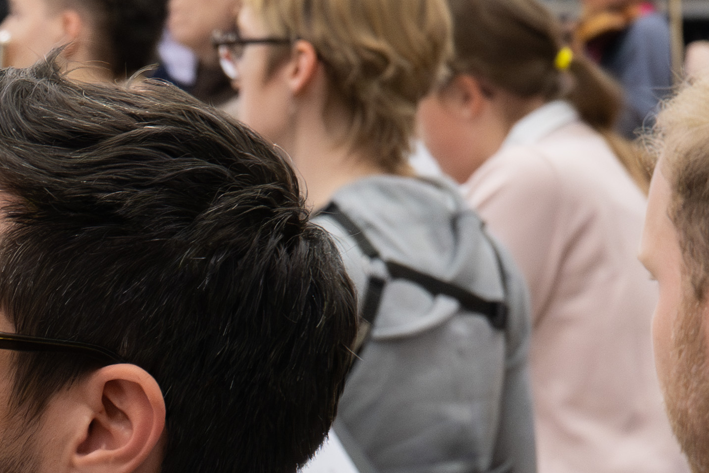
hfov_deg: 9.5
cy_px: 643
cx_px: -160
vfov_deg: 6.4
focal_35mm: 214
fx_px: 4215
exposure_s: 1/200
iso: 3200
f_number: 5
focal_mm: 37
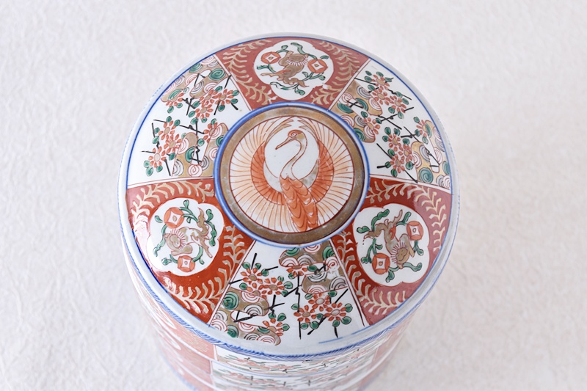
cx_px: 294
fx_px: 1345
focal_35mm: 82
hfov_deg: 24.6
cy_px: 196
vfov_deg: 16.5
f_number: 5.6
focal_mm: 55
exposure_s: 1/4
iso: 200
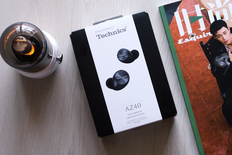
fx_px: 535
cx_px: 116
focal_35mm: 83
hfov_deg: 24.5
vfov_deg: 16.5
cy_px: 78
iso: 800
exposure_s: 1/125
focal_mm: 55
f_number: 5
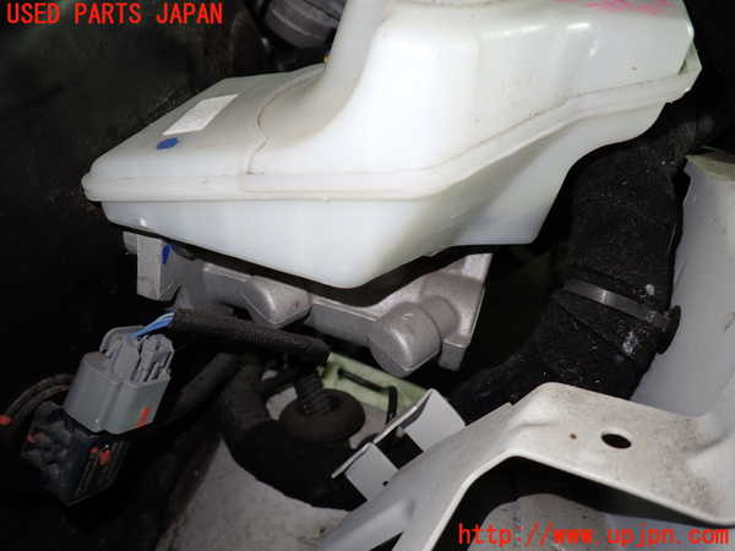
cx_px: 368
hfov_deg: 69.4
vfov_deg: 54.9
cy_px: 276
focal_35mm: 25
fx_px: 531
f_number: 2
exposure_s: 1/30
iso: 200
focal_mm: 4.5
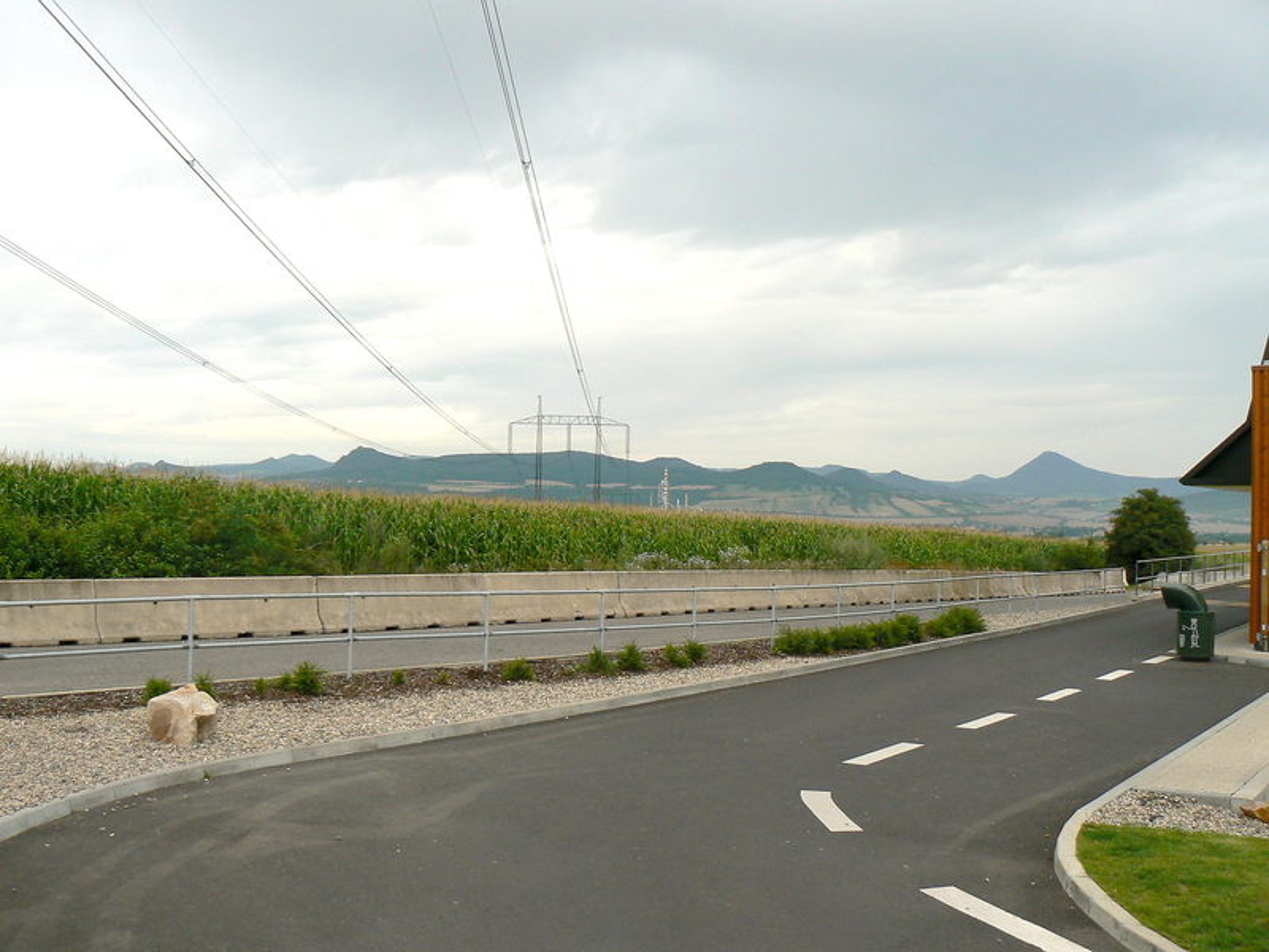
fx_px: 1320
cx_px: 634
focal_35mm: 36
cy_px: 476
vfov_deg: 39.7
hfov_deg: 51.4
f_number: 3.6
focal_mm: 6
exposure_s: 1/400
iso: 100
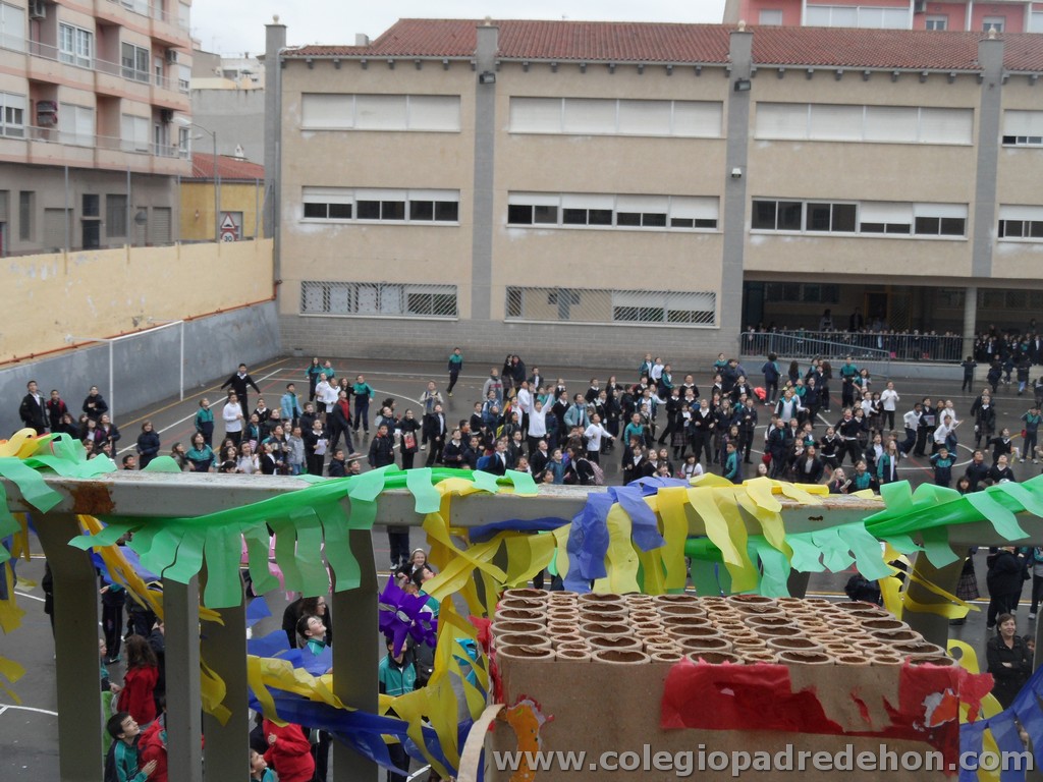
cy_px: 391
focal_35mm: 40
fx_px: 1205
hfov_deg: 46.8
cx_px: 522
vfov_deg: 36.0
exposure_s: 1/125
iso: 80
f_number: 3.6
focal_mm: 6.5
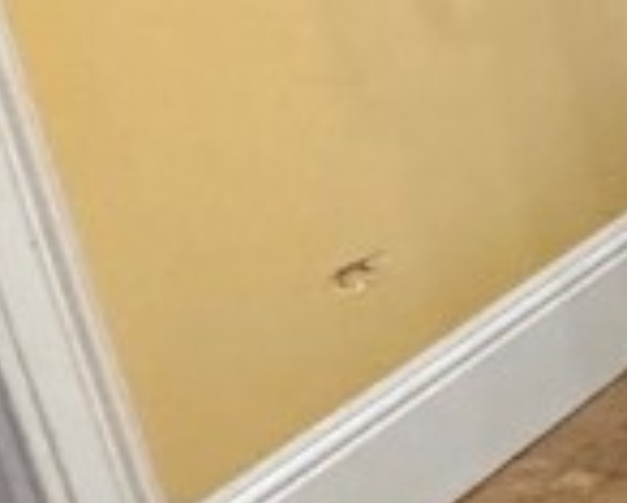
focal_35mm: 96
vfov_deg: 14.1
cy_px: -413
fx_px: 1783
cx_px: 1984
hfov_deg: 10.8
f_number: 2.2
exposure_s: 1/120
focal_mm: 2.22
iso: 320
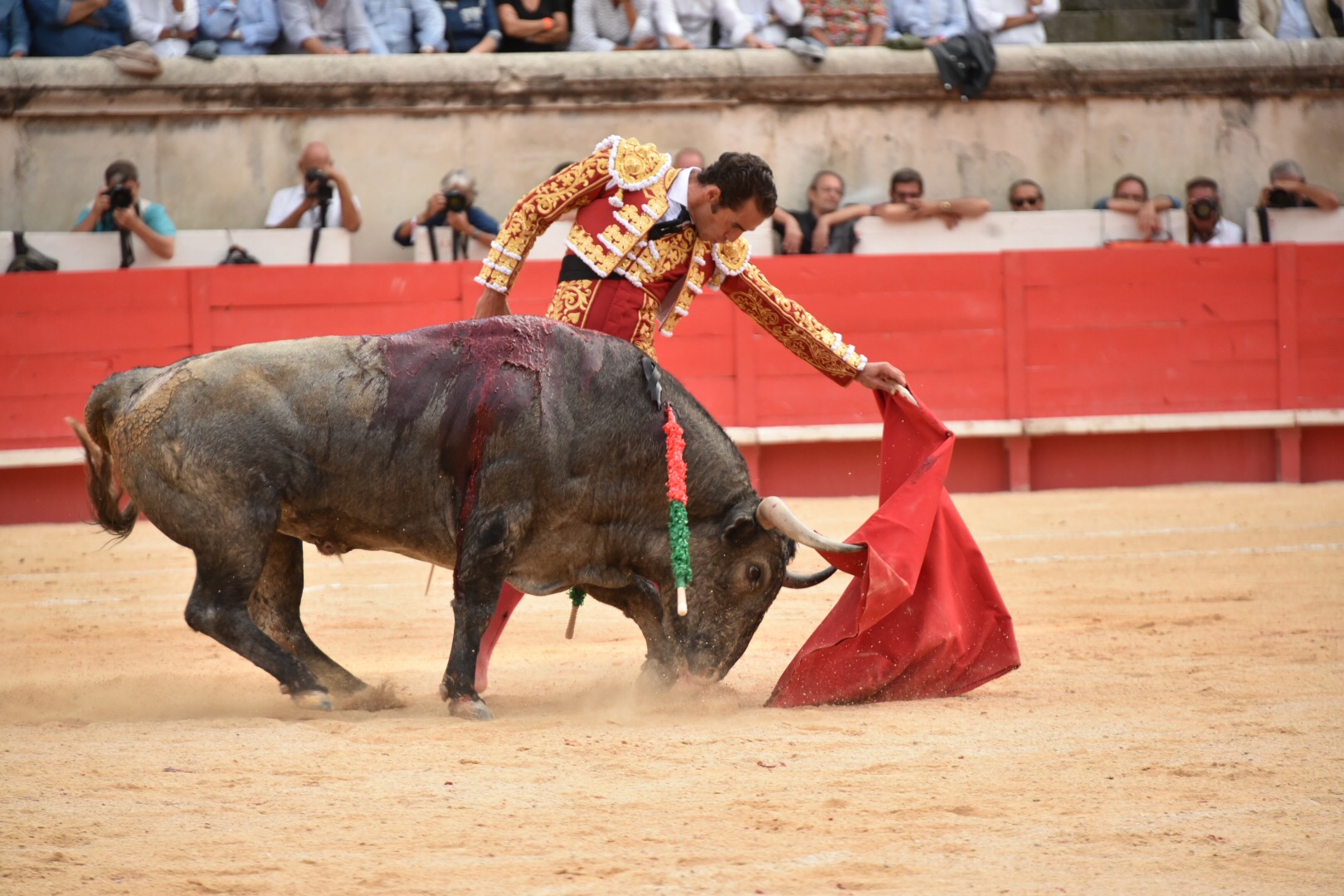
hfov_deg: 9.0
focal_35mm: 230
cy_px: 448
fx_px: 8586
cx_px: 672
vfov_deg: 6.0
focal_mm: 230
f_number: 5.6
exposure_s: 1/640
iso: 1600
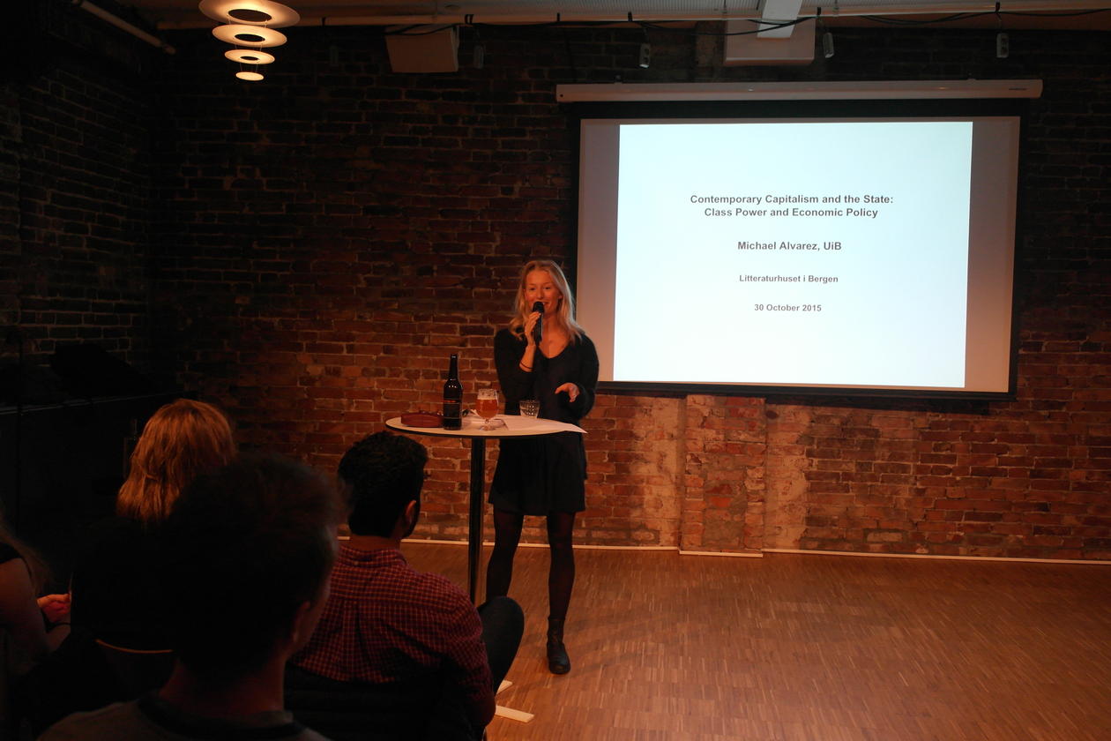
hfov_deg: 61.9
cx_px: 556
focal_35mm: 30
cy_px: 370
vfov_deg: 43.6
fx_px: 926
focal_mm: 20
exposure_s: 1/40
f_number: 3.5
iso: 800
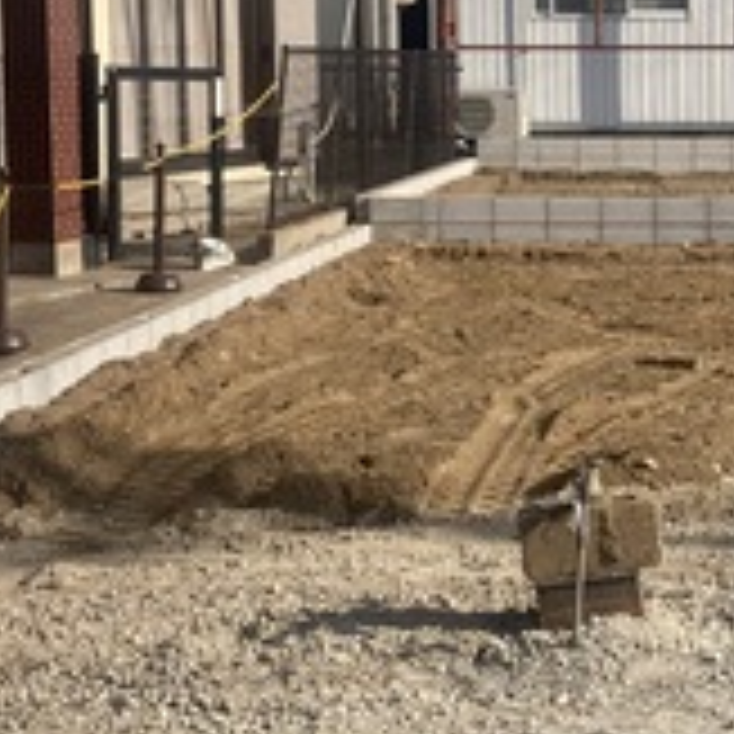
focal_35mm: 97
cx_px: 748
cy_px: 324
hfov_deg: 17.5
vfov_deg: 17.9
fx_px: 2327
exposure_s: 1/2000
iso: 20
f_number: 1.8
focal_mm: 3.99
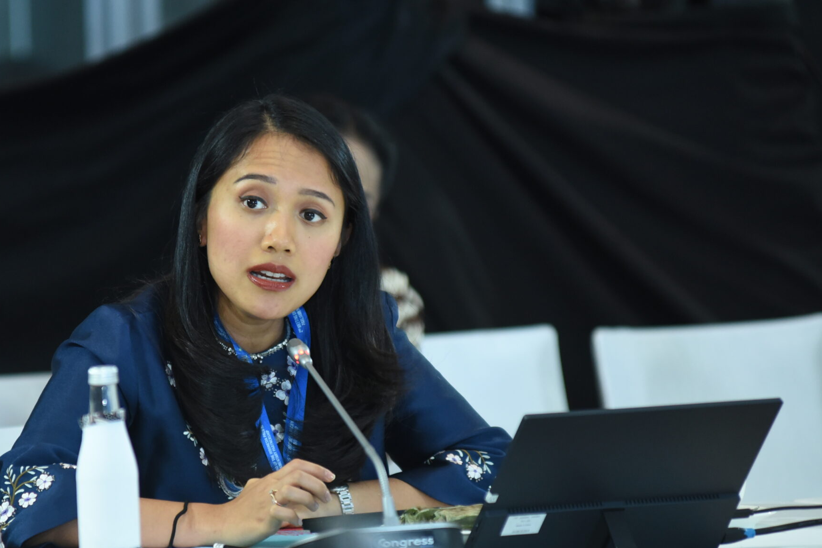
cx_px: 274
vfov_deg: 4.7
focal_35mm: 295
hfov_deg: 7.0
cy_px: 286
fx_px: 6735
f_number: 3.2
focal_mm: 200
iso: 2500
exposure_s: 1/200
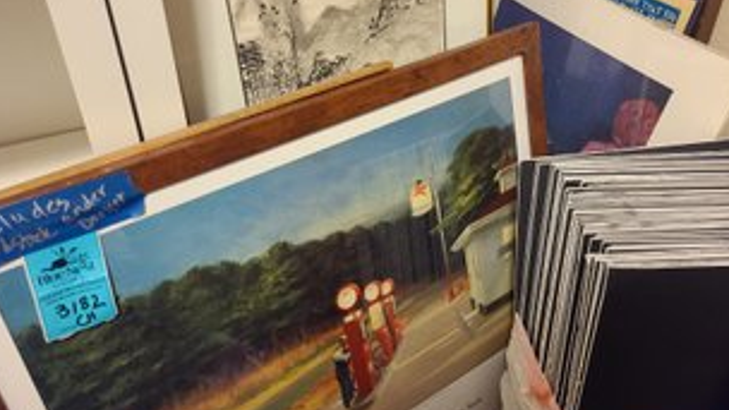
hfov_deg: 61.0
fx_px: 619
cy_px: 176
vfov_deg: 36.6
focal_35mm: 32
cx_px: 382
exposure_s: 1/30
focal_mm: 5.4
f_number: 1.8
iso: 500
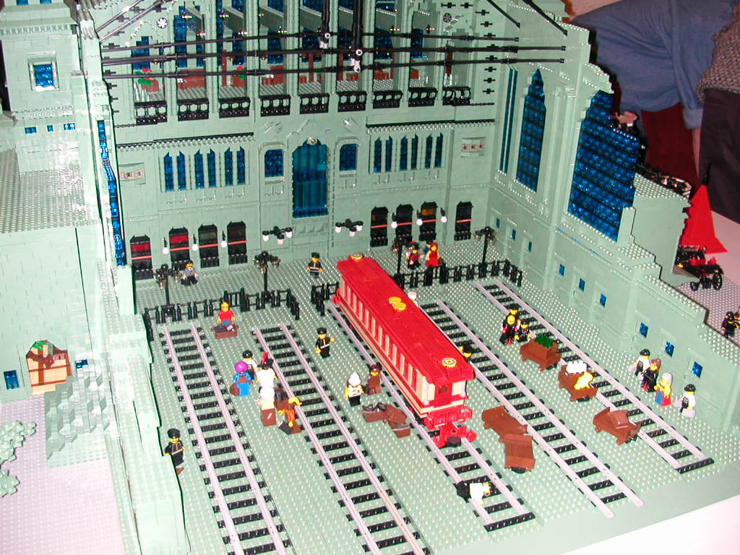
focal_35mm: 37
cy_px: 278
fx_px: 791
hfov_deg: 50.1
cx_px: 370
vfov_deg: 38.7
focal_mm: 5.6
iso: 100
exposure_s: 1/59.9
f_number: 2.7
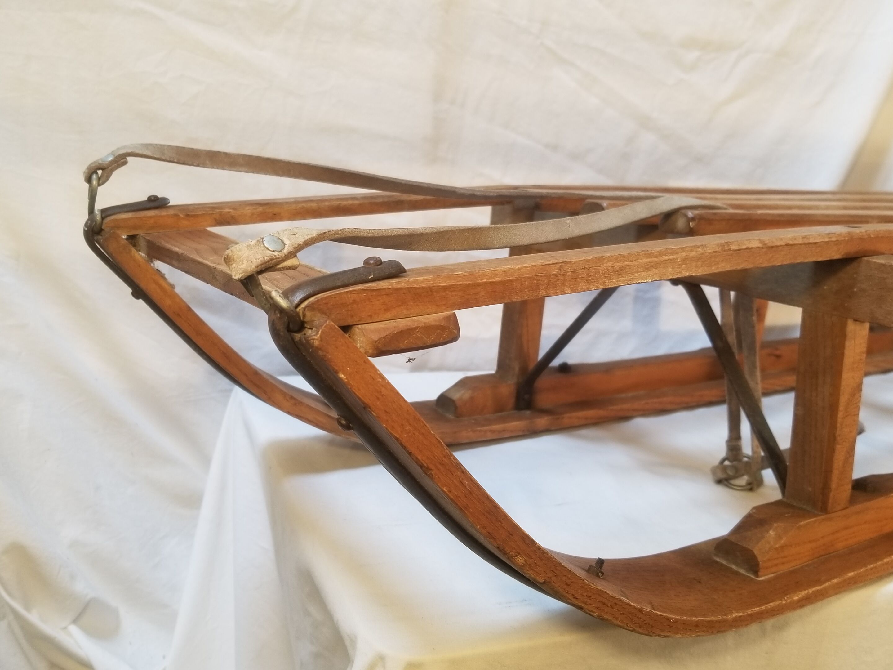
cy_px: 335
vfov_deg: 53.1
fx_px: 671
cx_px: 446
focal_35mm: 26
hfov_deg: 67.3
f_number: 1.7
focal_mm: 4.25
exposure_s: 1/100
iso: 80
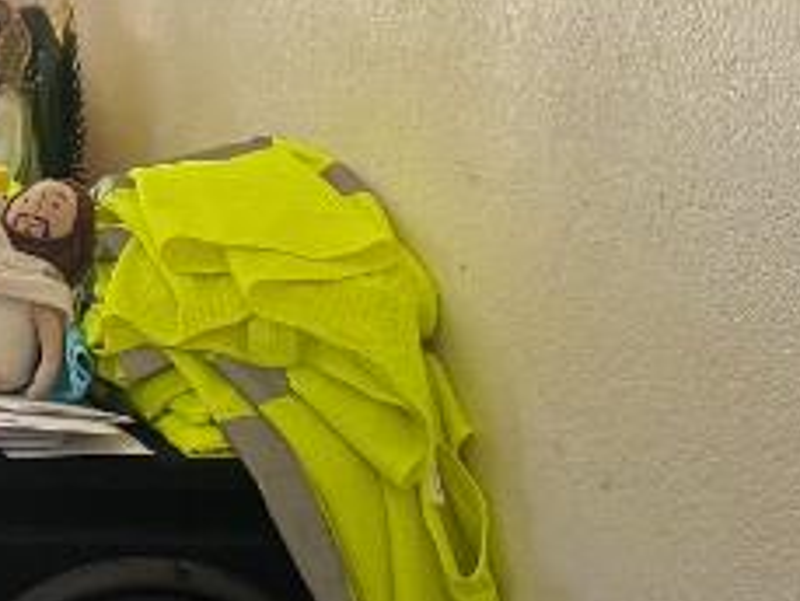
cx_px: -671
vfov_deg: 9.4
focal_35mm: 157
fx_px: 3630
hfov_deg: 11.6
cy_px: -33
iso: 160
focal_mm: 6.76
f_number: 1.78
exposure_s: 1/121
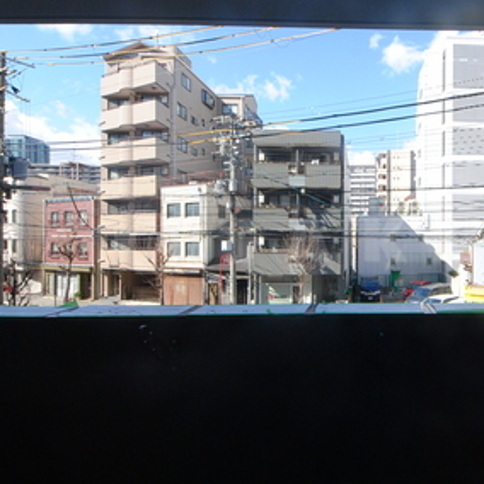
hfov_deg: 62.9
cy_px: 242
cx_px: 370
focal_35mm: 23
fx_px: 364
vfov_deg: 67.3
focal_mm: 8
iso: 200
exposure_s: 1/160
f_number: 9
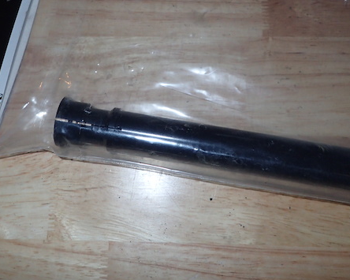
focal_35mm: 44
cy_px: 91
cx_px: 160
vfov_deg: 33.8
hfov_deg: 42.0
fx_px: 456
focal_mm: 4.5
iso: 200
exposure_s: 1/30
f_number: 5.6
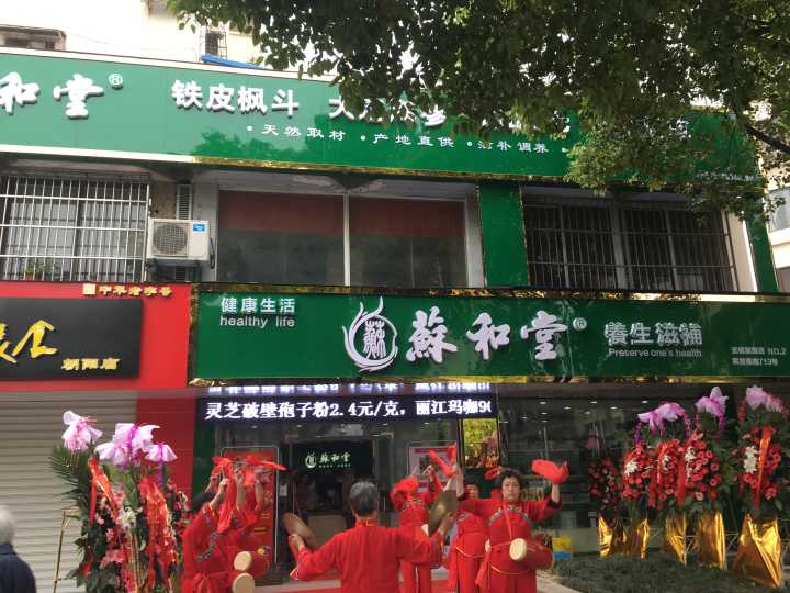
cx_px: 395
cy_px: 296
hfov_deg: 61.7
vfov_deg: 48.2
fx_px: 662
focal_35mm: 29
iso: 25
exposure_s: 1/100
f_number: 2.2
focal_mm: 4.15
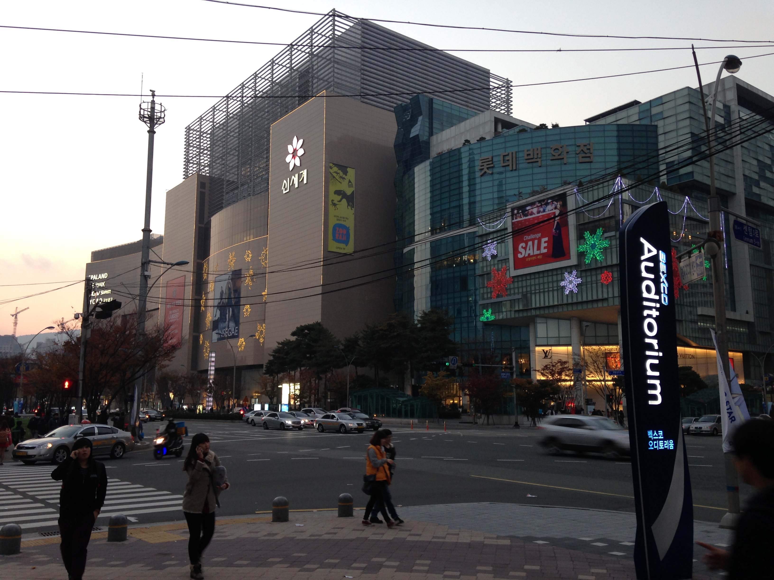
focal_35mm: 33
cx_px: 387
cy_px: 290
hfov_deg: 55.4
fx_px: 738
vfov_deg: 42.9
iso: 50
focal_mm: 4.12
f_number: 2.4
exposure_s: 1/30
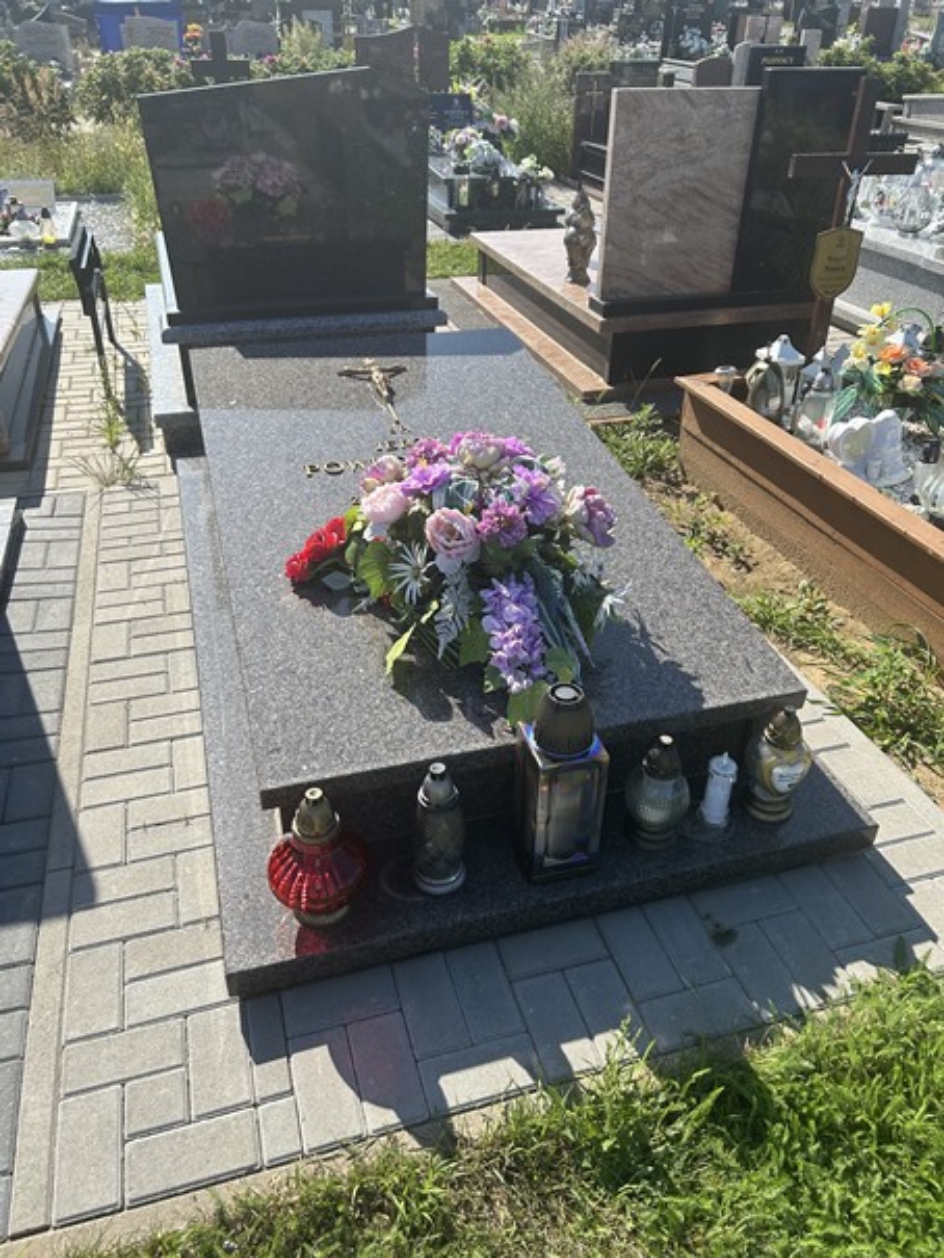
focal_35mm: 26
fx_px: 945
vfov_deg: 67.3
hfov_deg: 53.1
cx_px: 472
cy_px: 629
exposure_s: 1/2632
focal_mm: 5.7
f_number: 1.5
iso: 50
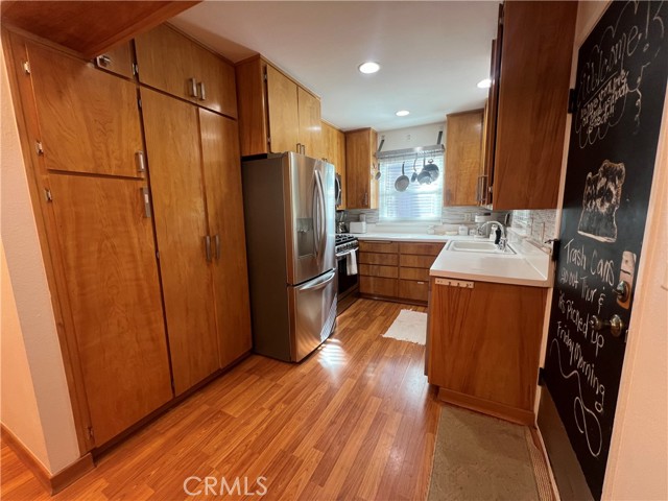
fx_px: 251
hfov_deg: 106.2
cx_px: 334
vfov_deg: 89.9
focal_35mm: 13
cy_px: 250
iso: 125
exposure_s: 1/60
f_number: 1.8
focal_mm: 1.57
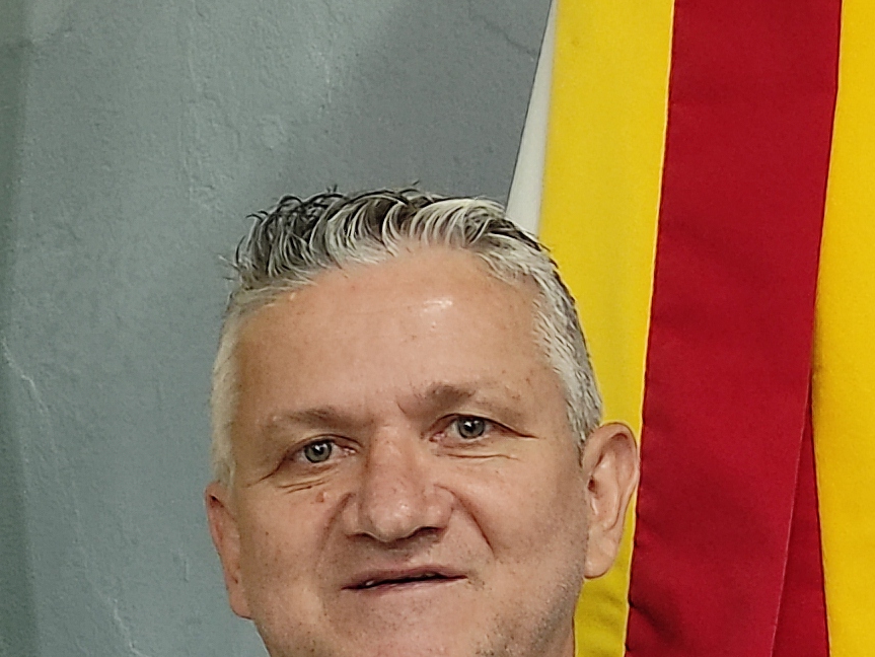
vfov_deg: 10.7
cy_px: 923
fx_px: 3389
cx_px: -582
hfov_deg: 13.5
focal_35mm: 134
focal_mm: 5.43
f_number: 1.89
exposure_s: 1/30
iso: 678
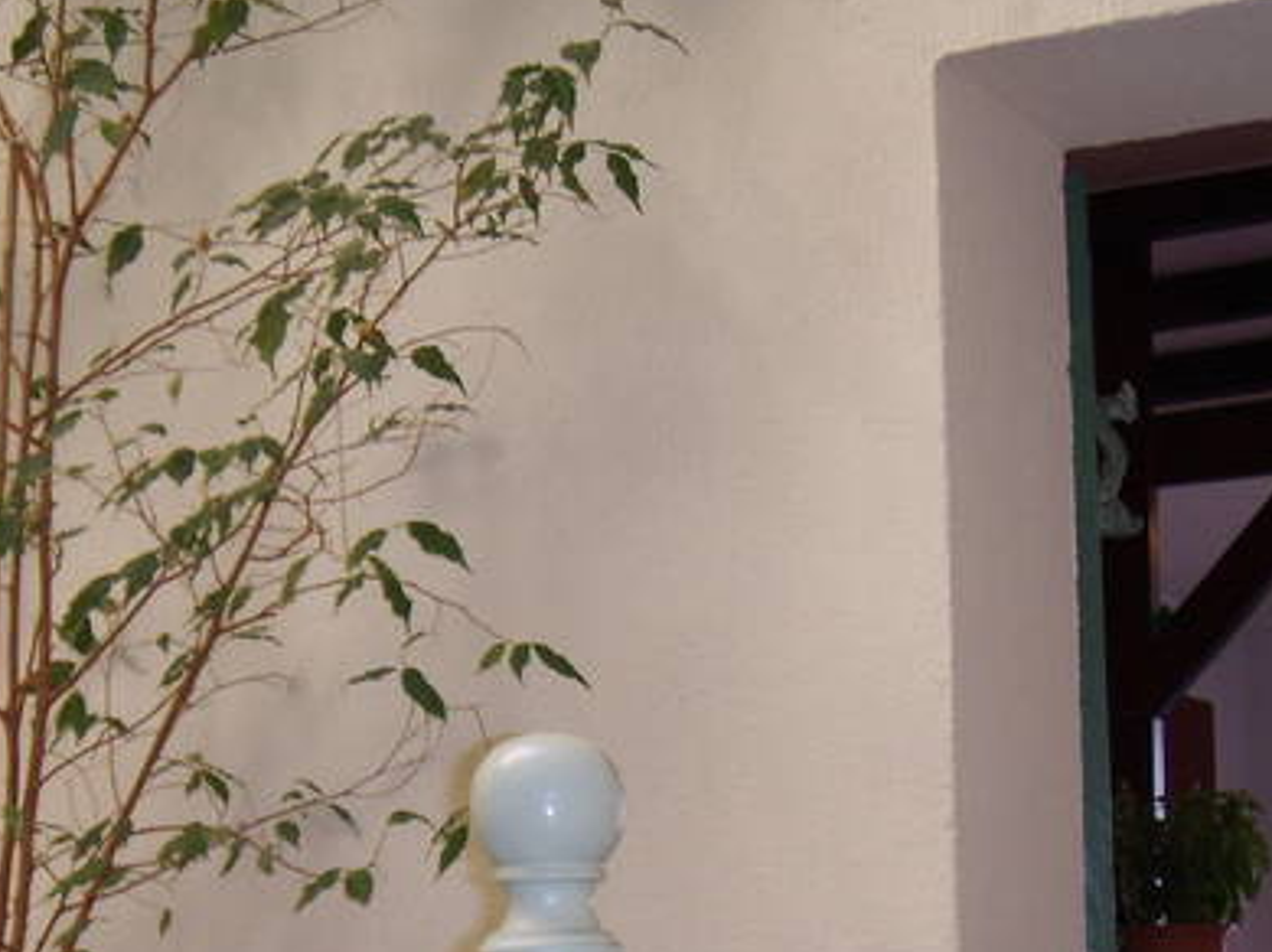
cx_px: 714
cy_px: 893
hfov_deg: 25.3
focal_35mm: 77
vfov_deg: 18.7
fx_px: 2828
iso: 64
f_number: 3.5
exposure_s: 1/30.3
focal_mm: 6.4
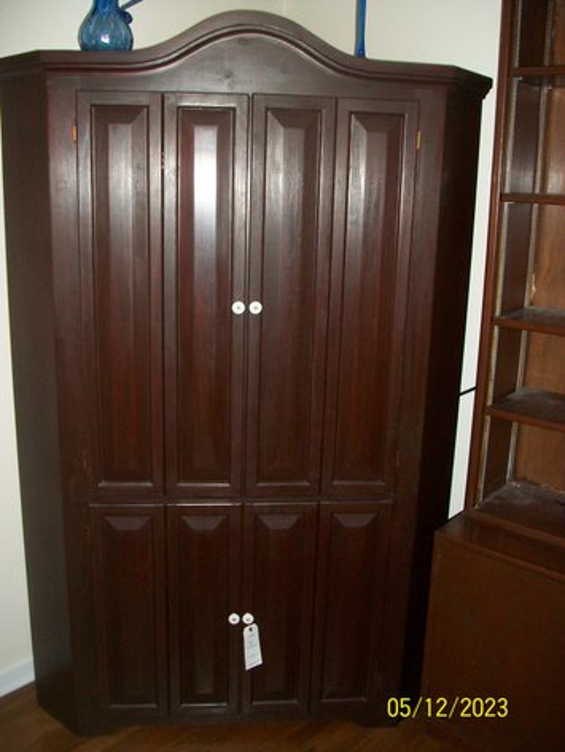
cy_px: 376
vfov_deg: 53.9
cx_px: 282
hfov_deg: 41.8
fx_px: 740
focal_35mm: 34
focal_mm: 5.7
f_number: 2.8
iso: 160
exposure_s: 1/60
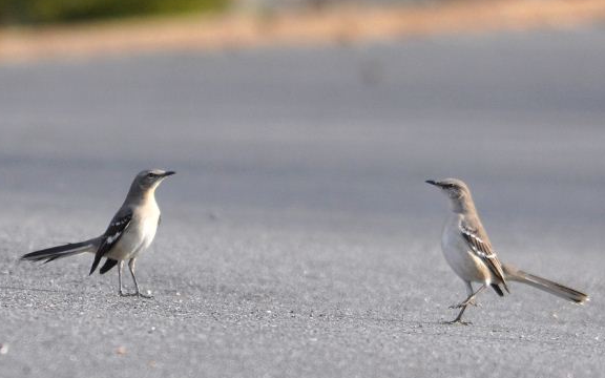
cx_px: 307
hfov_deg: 3.3
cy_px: 197
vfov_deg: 2.0
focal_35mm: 645
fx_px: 10635
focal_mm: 380
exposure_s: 1/1000
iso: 560
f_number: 6.3
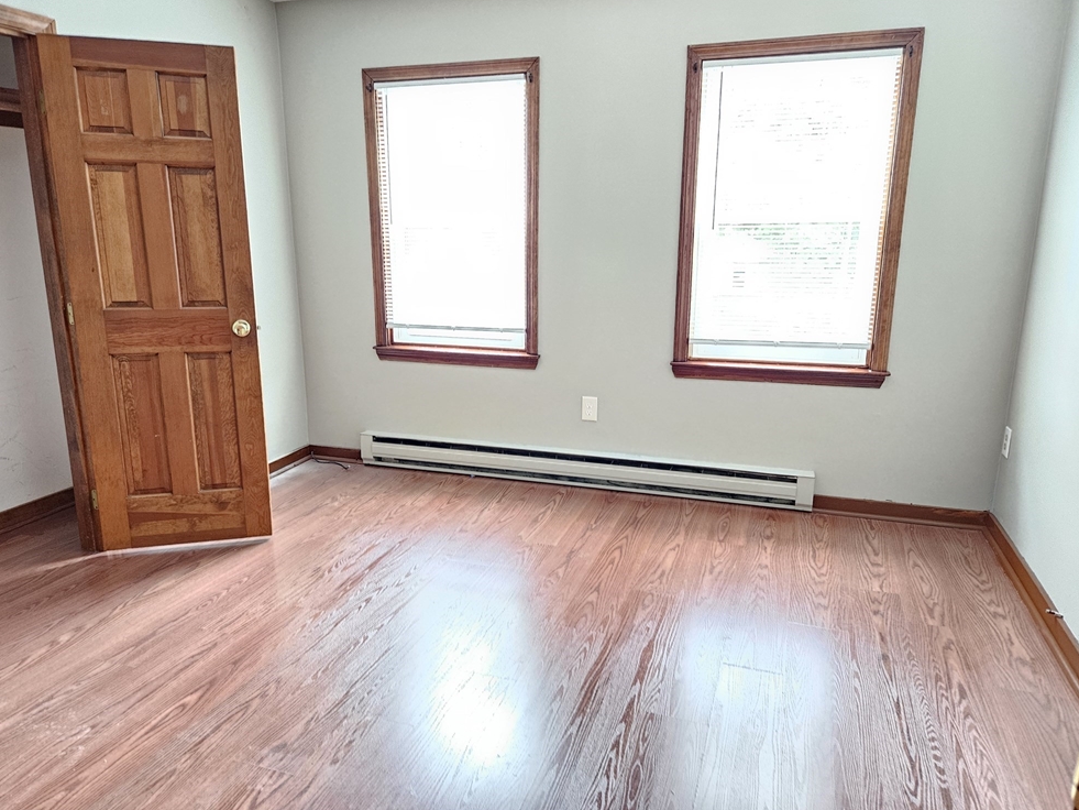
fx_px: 748
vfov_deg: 56.8
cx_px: 526
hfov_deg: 71.6
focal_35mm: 24
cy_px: 397
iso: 500
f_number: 1.8
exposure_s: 1/40
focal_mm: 5.4
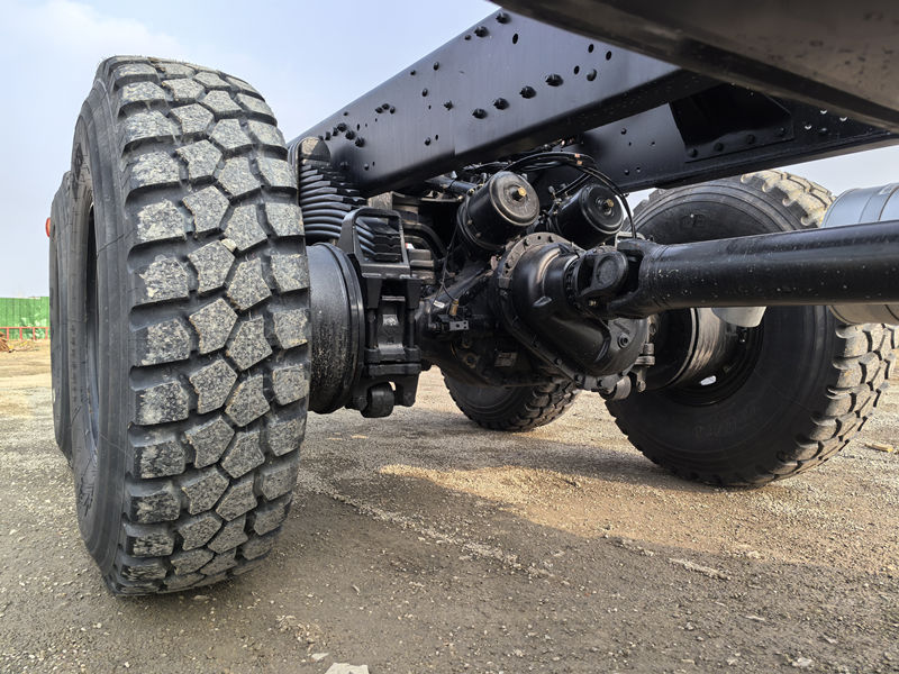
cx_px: 450
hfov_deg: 65.3
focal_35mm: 27
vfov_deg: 51.4
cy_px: 337
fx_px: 701
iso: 50
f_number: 2
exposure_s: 1/1712
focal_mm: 5.75
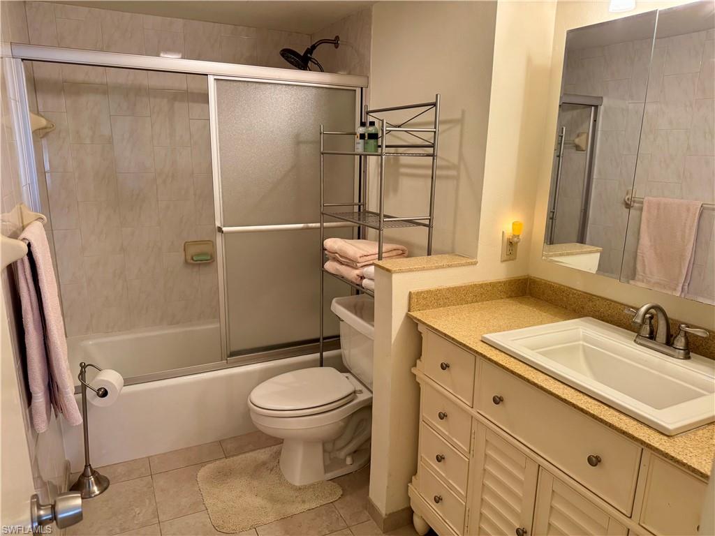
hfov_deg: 71.6
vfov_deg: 56.8
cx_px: 358
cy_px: 268
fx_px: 496
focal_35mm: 24
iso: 200
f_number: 1.78
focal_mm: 6.76
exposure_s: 1/120
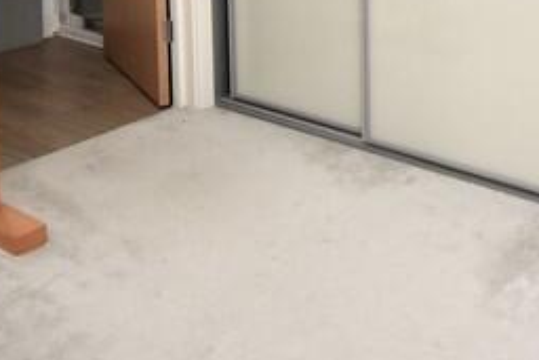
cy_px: -153
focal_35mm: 60
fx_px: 899
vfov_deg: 20.1
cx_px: 507
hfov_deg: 31.5
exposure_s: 1/60
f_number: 4.5
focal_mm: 10
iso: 900
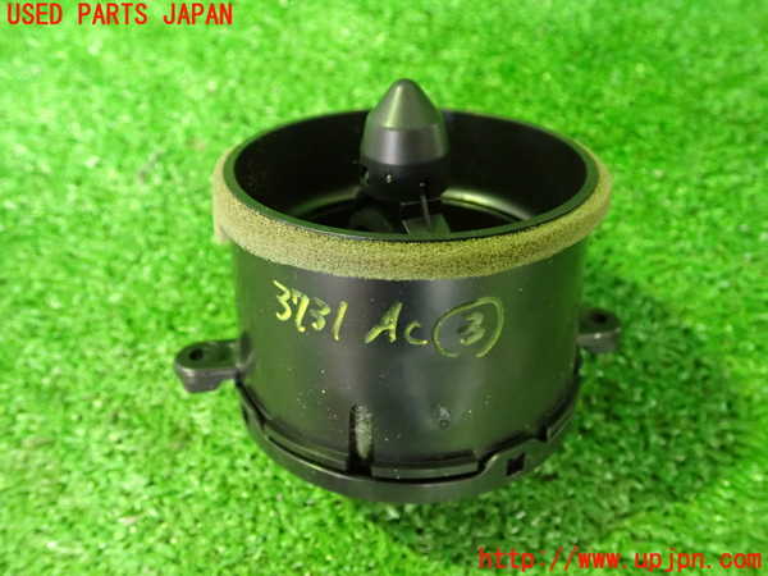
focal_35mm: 30
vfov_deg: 46.8
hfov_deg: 60.0
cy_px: 288
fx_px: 666
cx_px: 384
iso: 1250
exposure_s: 1/30
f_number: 2.3
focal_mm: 5.4
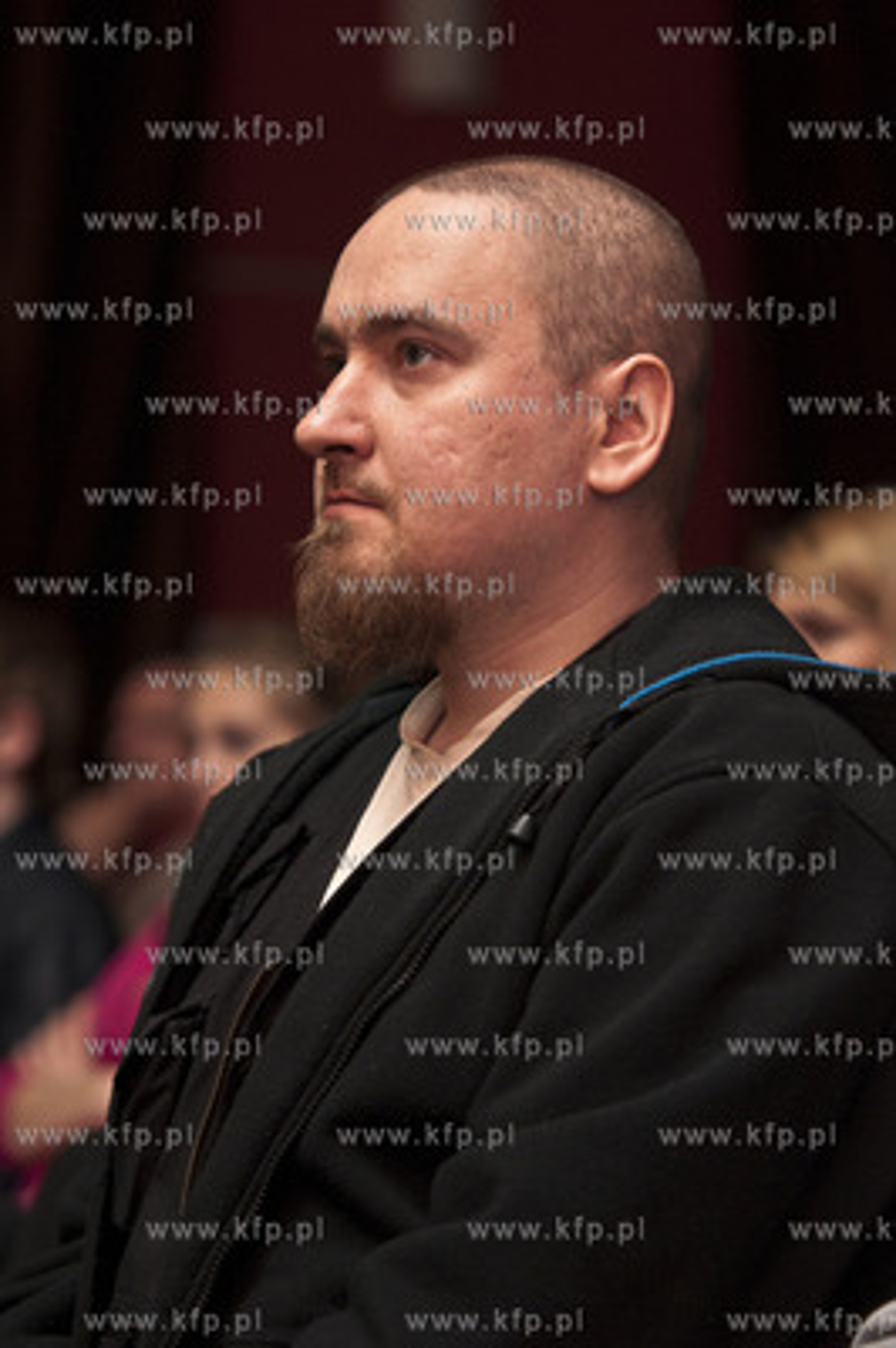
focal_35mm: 117
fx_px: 4375
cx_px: 448
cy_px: 674
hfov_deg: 11.7
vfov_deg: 17.5
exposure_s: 1/30
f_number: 2.8
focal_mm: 78
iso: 1000
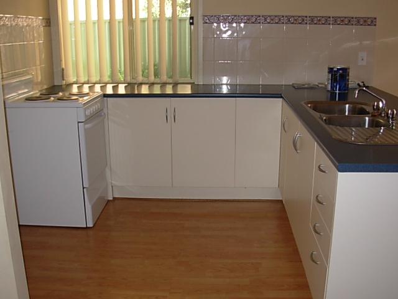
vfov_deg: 37.7
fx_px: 437
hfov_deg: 49.0
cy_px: 150
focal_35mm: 38
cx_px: 199
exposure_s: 1/32
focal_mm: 6.3
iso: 50
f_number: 2.9
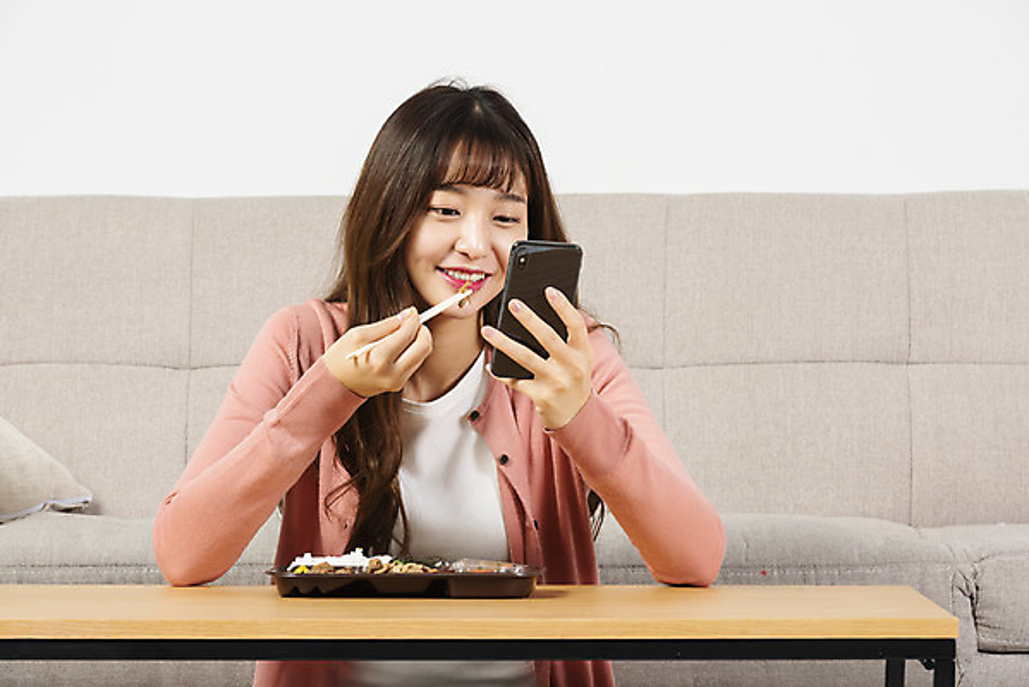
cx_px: 514
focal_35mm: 155
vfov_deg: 8.9
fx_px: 4432
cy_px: 344
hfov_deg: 13.2
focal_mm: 155
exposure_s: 1/125
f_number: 11
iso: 100
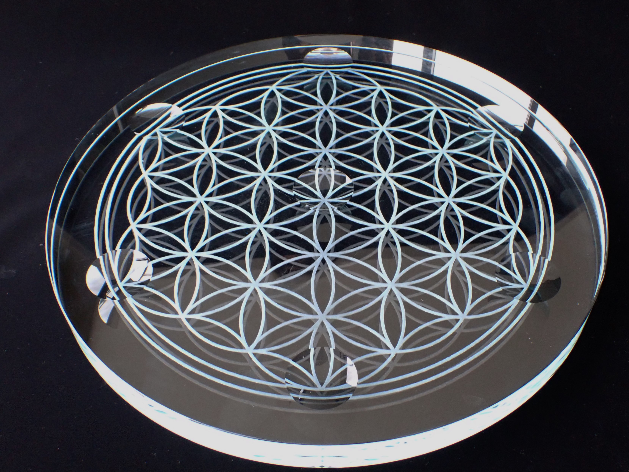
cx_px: 323
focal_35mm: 32
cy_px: 251
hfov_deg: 56.8
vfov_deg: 44.1
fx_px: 581
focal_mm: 5.4
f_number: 3.2
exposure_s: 1/125
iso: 800
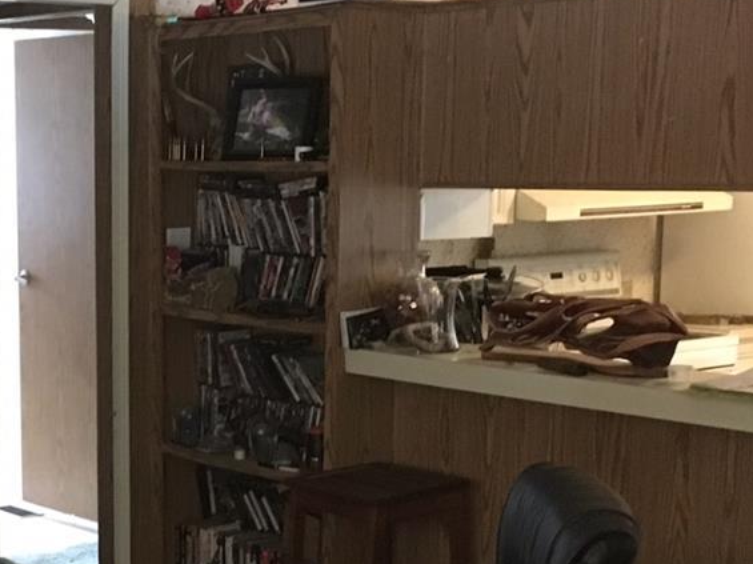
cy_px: 432
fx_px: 1674
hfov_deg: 24.8
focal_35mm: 77
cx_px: 116
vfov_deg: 19.0
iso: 320
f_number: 2.2
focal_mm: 4.15
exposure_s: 1/15
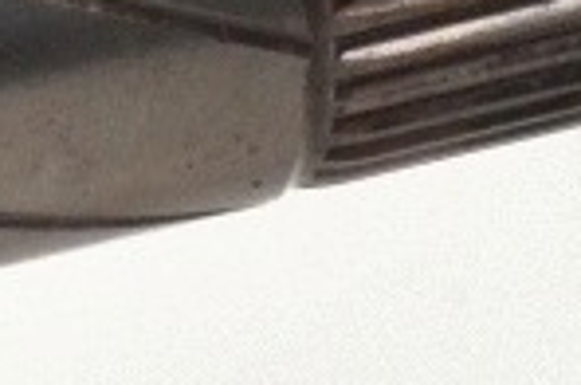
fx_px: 10259
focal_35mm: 637
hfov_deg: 3.2
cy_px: 39
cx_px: 0
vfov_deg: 2.1
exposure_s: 1/500
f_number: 5.6
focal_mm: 105
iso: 280
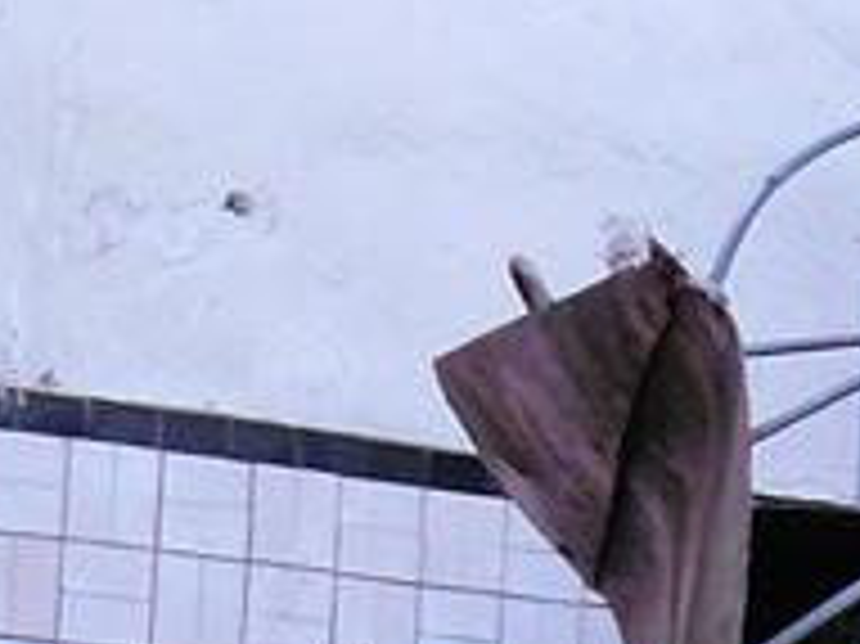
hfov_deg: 9.2
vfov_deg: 7.7
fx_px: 4792
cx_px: 2035
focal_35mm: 193
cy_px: 351
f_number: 3.2
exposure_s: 1/3.2
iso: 200
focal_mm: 6
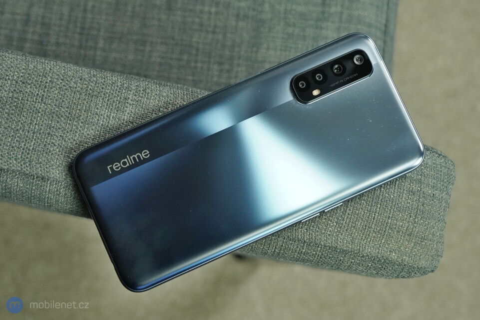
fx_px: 546
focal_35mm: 41
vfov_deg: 32.6
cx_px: 240
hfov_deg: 47.4
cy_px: 160
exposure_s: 1/200
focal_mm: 41
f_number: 6.3
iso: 2500
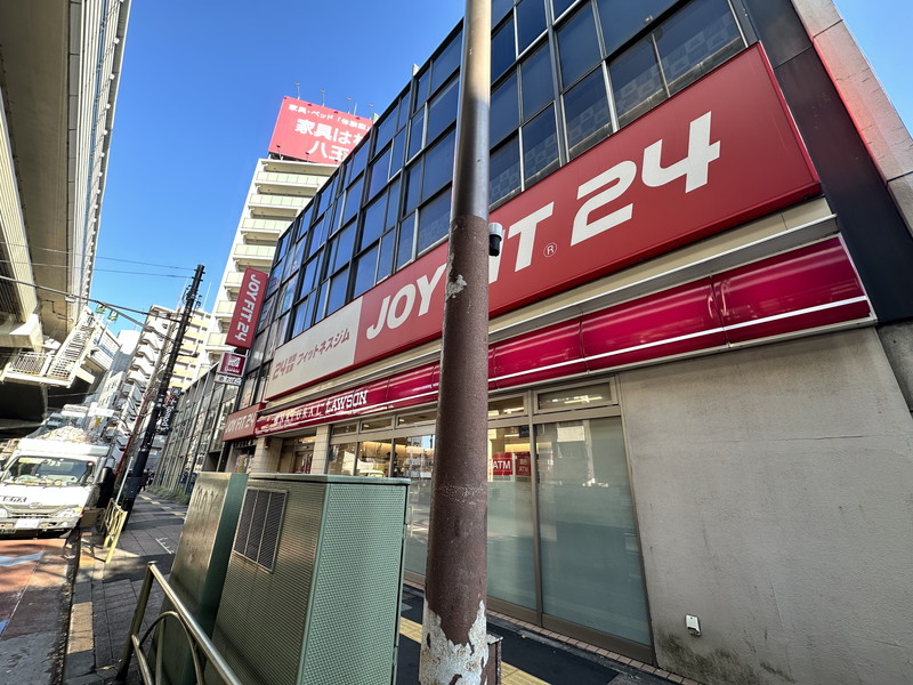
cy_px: 342
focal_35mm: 14
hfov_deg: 102.1
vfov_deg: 85.7
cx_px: 456
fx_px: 369
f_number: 2.2
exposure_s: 1/137
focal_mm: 2.22
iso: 40
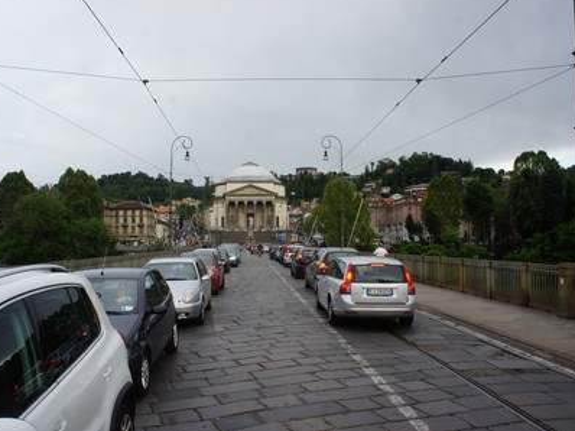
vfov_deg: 46.7
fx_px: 498
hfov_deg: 59.9
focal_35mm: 30
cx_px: 264
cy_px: 211
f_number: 10
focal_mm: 18
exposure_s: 1/250
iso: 1000
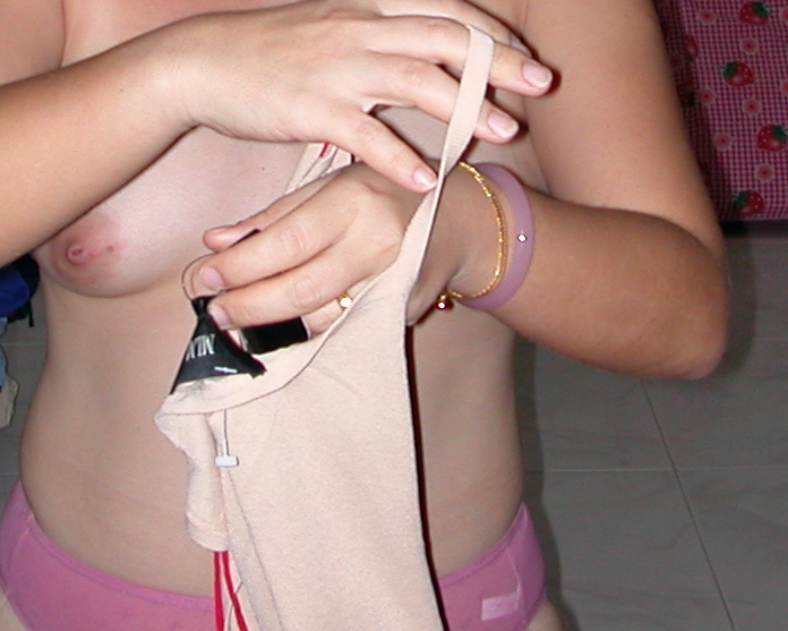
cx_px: 411
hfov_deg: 23.0
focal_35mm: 83
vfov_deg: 18.1
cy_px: 27
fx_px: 1936
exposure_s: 1/59.9
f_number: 2.7
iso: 100
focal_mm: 5.6
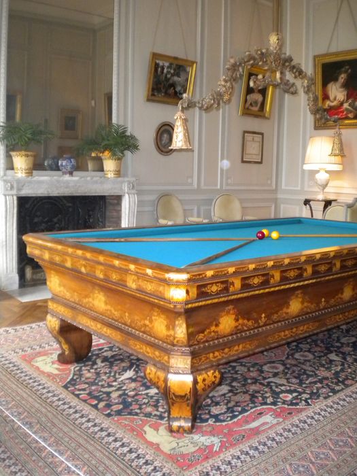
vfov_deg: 52.6
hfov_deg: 40.7
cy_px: 238
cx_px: 178
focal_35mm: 35
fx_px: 481
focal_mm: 6.3
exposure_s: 1/30
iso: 469
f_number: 3.1
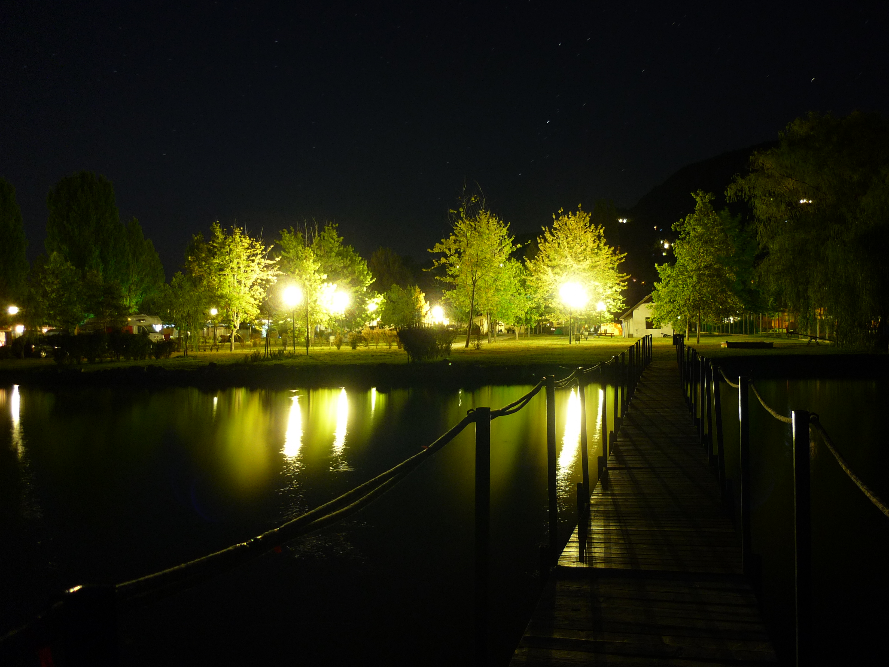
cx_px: 444
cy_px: 334
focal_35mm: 33
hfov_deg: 55.4
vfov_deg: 42.9
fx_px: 847
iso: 100
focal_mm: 5.5
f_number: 2.8
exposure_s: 60
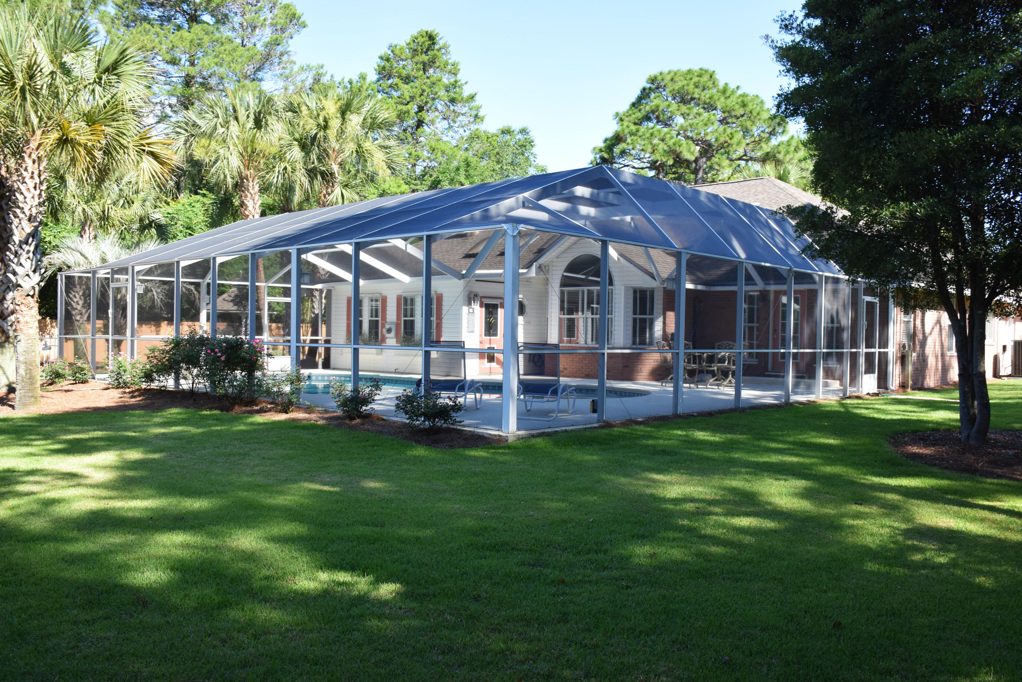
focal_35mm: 30
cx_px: 511
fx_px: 852
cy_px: 341
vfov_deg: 43.6
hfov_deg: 61.9
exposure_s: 1/250
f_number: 8
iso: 400
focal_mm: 20
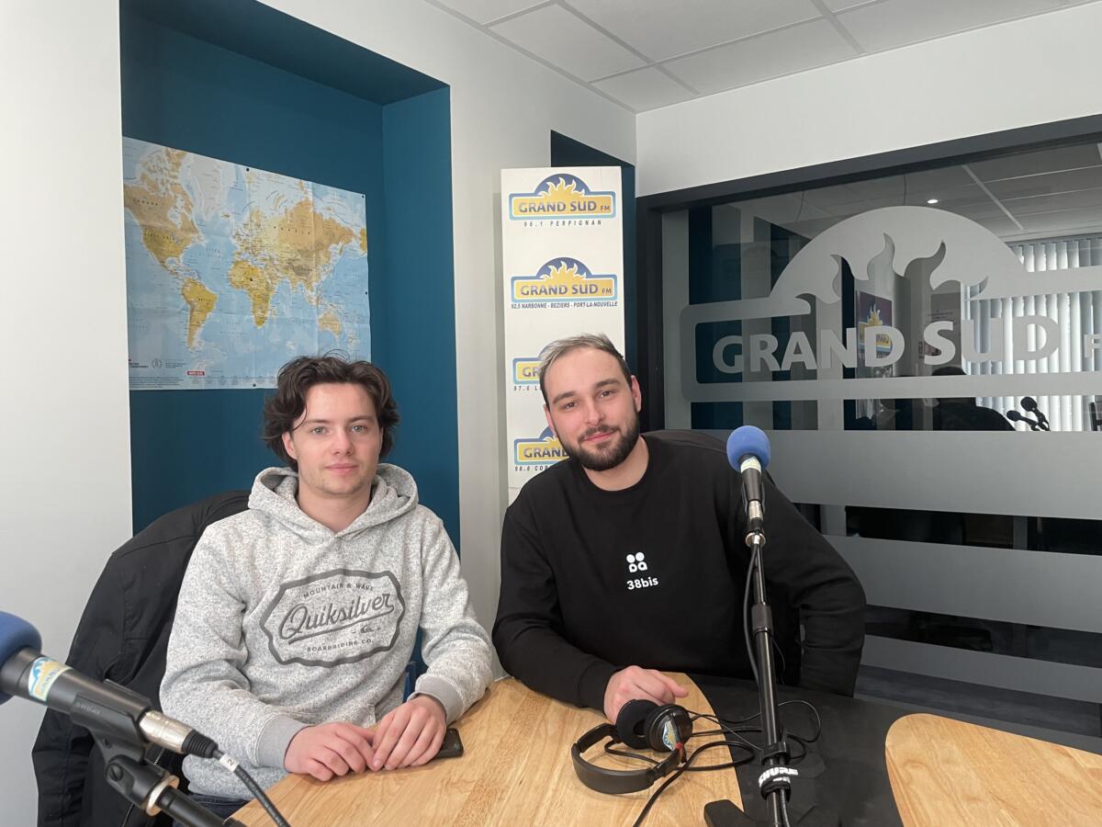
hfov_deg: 67.3
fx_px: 828
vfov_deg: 53.1
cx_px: 551
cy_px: 414
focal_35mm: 26
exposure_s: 1/88
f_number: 1.6
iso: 125
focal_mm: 4.2
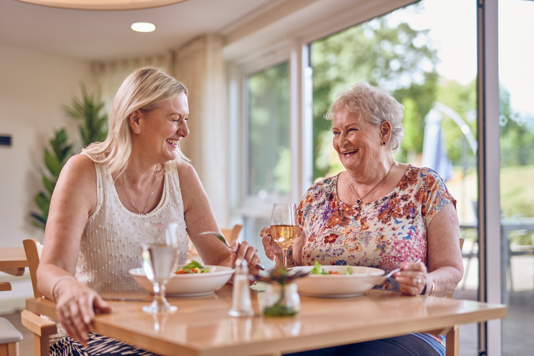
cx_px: 267
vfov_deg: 27.0
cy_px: 178
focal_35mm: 50
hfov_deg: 39.6
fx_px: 742
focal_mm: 50
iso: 320
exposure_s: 1/800
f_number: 1.6
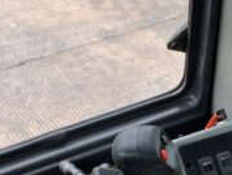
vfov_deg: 14.0
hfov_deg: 18.7
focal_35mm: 104
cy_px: 182
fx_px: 698
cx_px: 176
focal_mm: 3
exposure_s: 1/122
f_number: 1.8
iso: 64
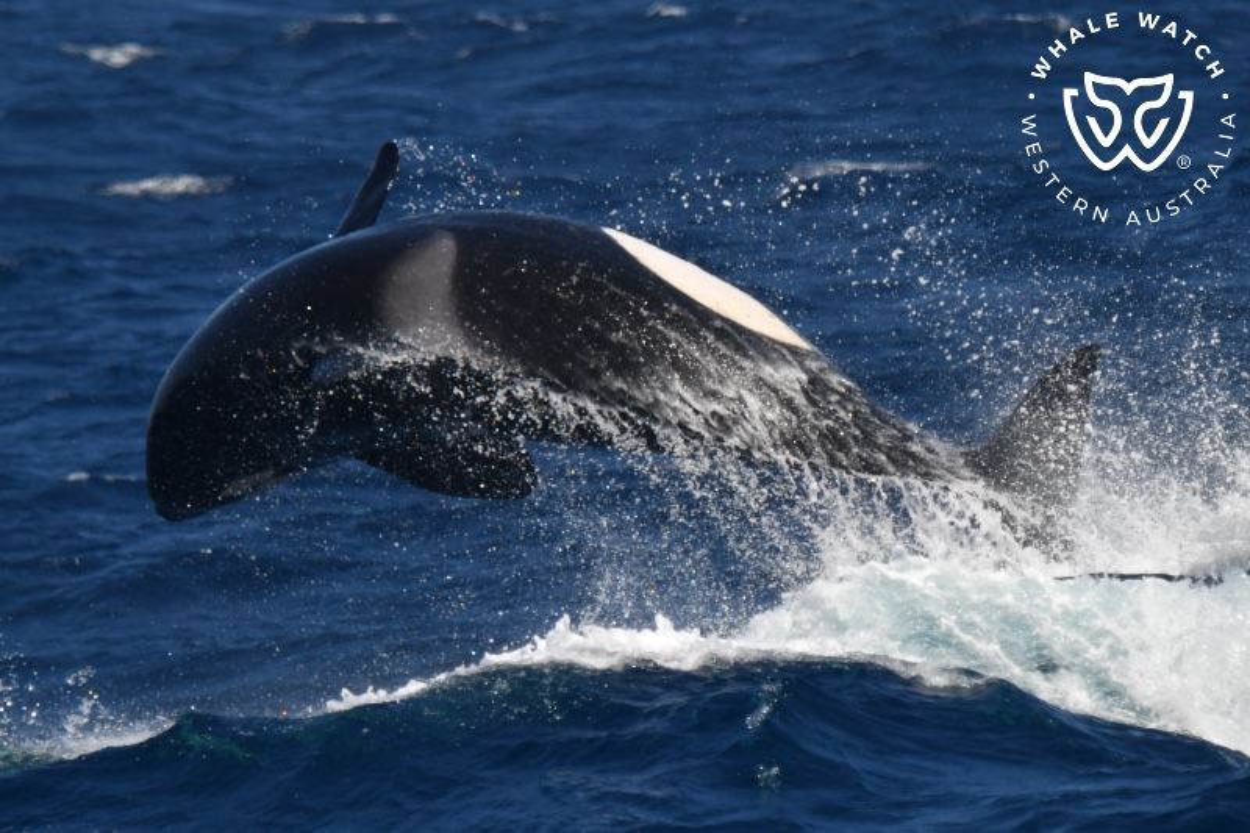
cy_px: 416
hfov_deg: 4.9
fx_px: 14579
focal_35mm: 420
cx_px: 625
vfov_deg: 3.3
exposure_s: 1/8000
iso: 720
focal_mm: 420
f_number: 6
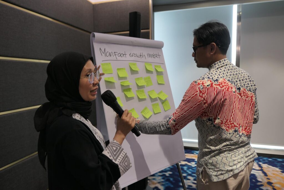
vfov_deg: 53.1
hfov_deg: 73.7
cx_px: 142
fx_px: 189
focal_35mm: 24
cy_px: 95
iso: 125
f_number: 1.4
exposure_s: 1/80
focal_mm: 8.8
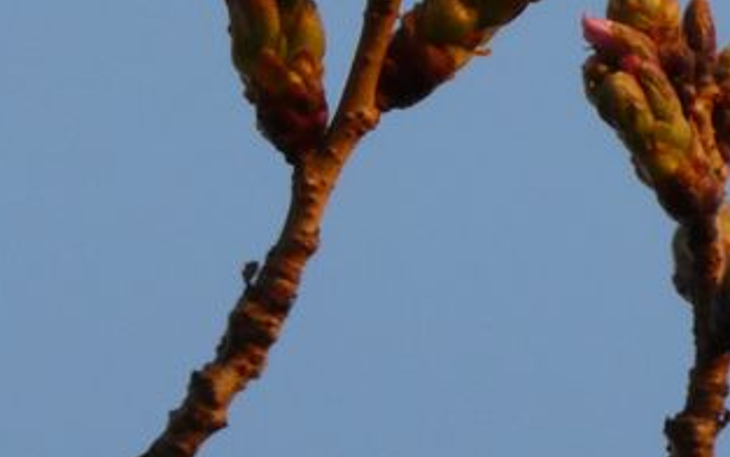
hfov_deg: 1.4
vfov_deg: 0.9
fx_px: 28963
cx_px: 492
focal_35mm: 1455
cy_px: -177
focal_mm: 96.2
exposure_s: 1/125
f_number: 6.1
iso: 160
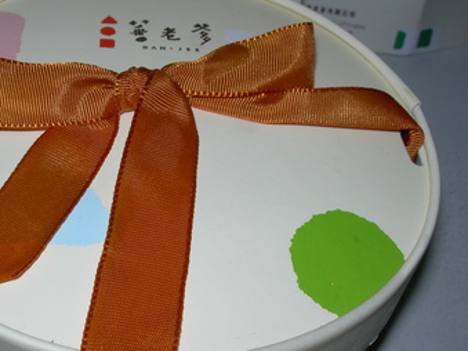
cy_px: 230
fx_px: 757
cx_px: 138
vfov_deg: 26.0
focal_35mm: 56
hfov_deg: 33.9
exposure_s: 1/60.1
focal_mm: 7.8
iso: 50
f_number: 4.8
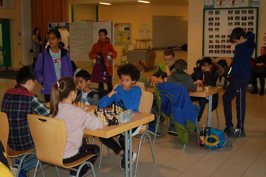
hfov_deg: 38.9
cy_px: 88
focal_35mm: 51
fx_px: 376
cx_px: 133
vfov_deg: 26.4
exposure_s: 1/60
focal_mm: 34
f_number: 3.5
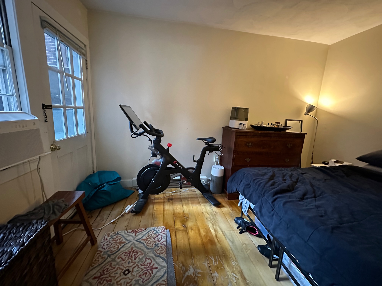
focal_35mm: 14
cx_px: 191
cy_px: 143
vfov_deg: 85.7
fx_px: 154
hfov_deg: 102.1
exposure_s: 1/40
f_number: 2.2
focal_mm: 2.22
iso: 1250
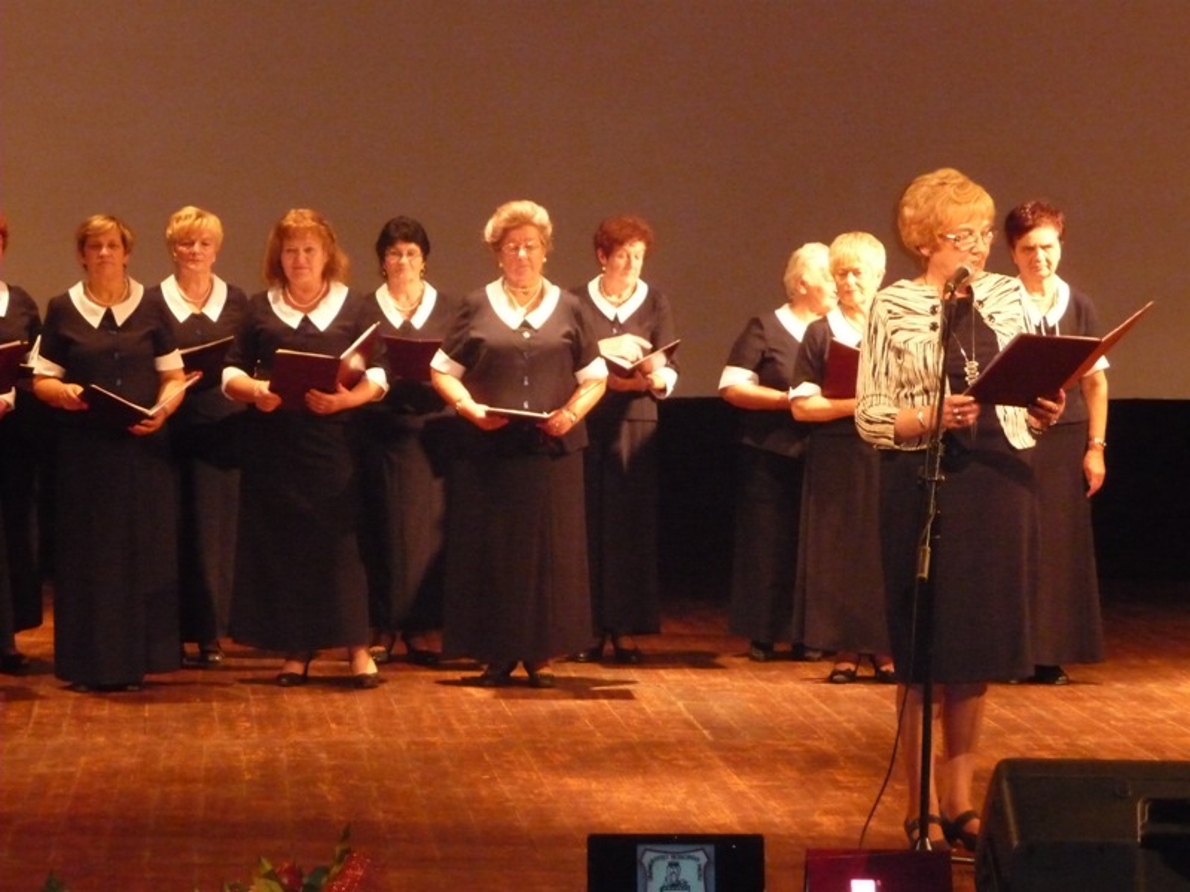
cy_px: 446
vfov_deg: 13.2
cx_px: 595
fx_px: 3850
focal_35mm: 112
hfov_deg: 17.6
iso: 1000
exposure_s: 1/40
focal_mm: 19.1
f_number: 4.7
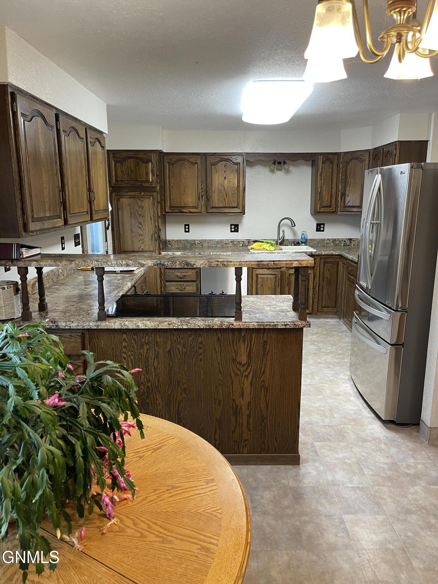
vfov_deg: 69.4
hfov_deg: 54.9
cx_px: 219
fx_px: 422
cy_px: 292
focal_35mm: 25
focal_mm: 5.1
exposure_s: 1/60
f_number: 1.6
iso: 200
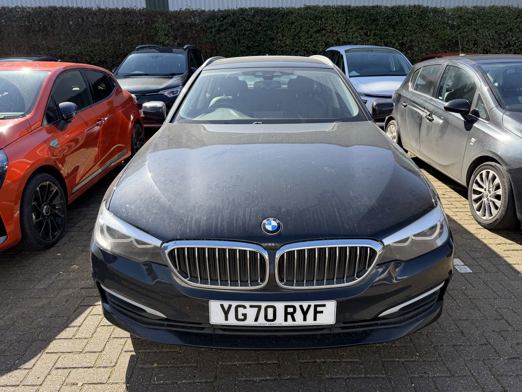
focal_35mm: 24
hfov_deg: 71.6
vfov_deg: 56.8
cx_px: 261
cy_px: 196
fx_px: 362
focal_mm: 6.76
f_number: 1.78
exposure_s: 1/1314
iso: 80
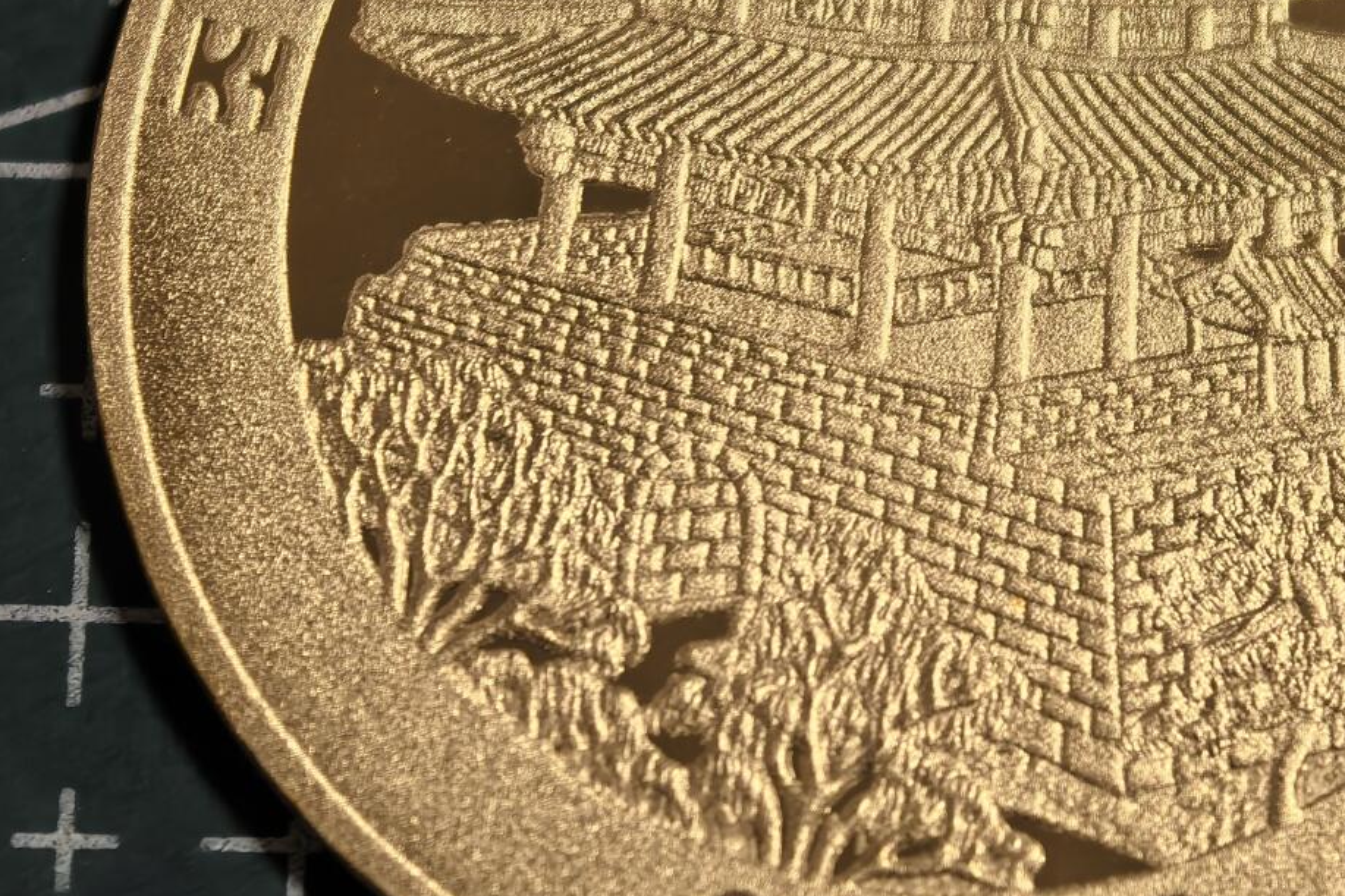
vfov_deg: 7.1
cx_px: 953
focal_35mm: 194
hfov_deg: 10.6
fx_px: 7246
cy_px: 235
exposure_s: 1/50
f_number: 2.1
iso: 100
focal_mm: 15
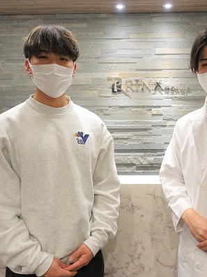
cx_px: 137
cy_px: 138
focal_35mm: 35
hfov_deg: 40.2
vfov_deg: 52.6
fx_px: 279
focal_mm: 8.8
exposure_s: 1/30
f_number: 2
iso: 125
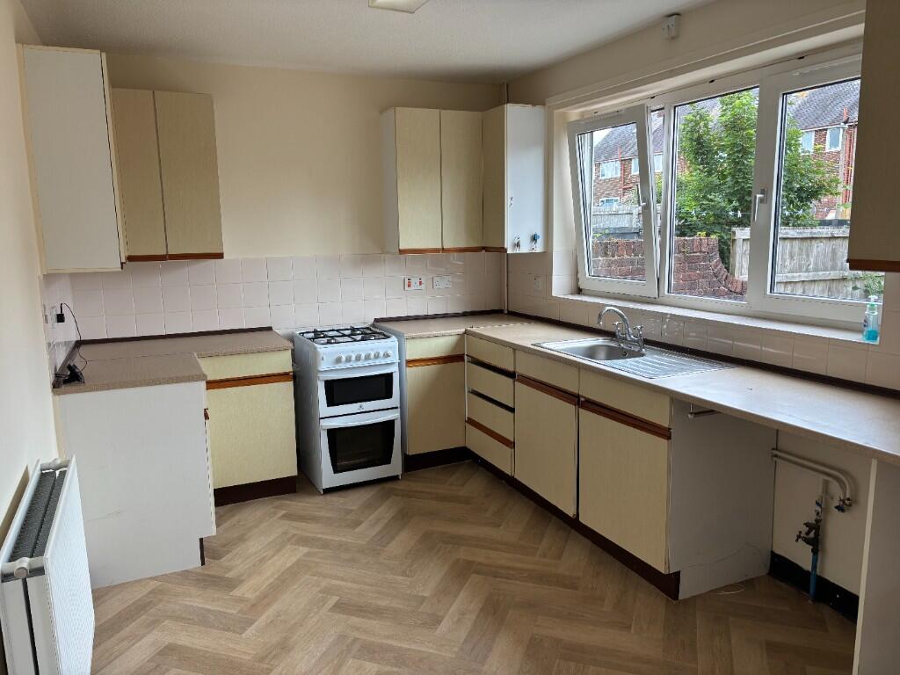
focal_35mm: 26
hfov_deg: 67.3
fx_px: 676
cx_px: 450
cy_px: 338
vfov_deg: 53.1
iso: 32
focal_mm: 5.96
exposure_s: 1/123
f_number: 1.6
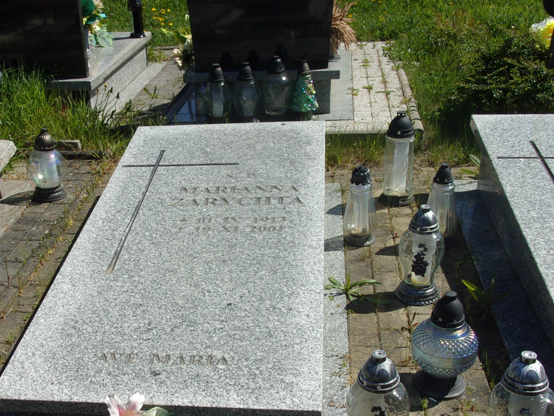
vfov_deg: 32.6
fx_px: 704
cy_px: 276
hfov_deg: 42.5
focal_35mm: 44
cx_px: 195
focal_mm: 5.1
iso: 80
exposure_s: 1/120
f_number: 10.8
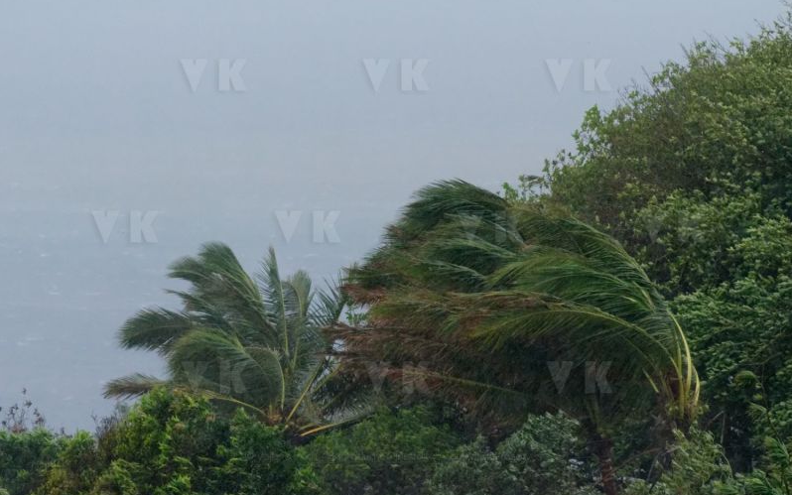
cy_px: 257
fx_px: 6606
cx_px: 396
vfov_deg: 4.3
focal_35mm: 306
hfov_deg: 6.9
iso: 2000
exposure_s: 1/500
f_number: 11
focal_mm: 200
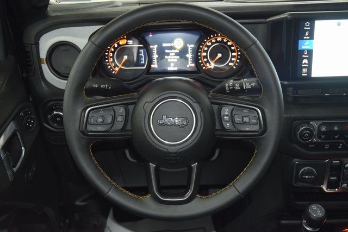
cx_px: 174
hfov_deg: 45.0
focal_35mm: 44
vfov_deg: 30.9
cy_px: 116
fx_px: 421
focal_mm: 29
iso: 1800
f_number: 3.8
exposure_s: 1/40
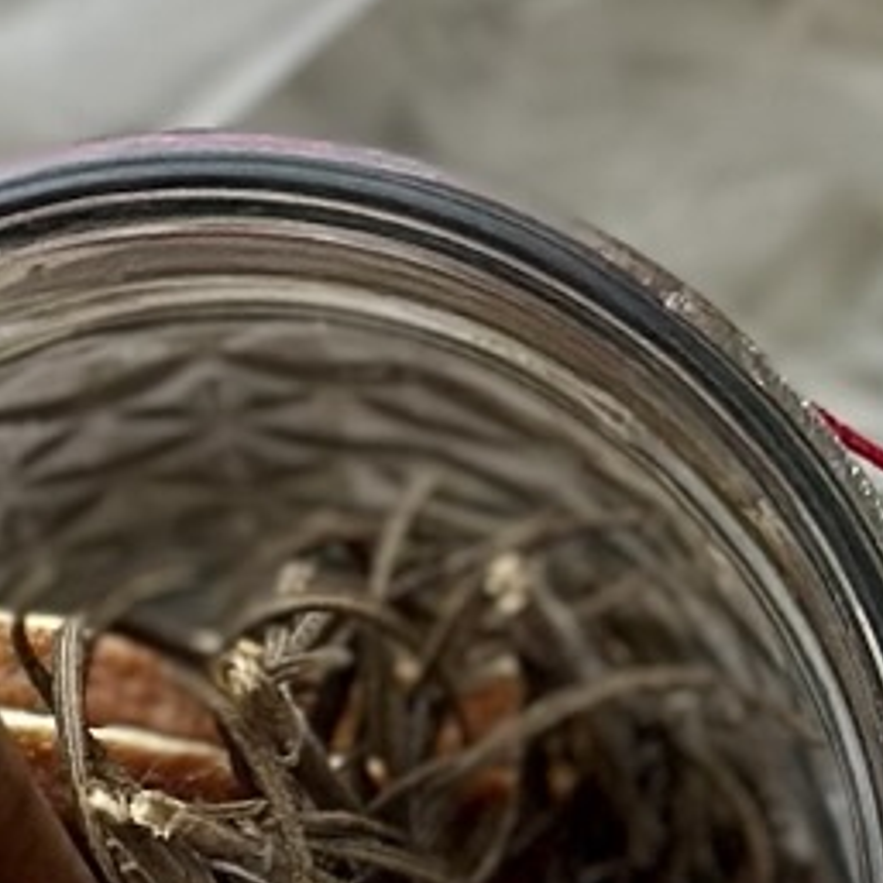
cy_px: 1178
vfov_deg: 5.3
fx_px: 9524
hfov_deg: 5.3
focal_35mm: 330
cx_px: 484
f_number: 1.78
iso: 125
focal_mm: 6.86
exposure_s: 1/121
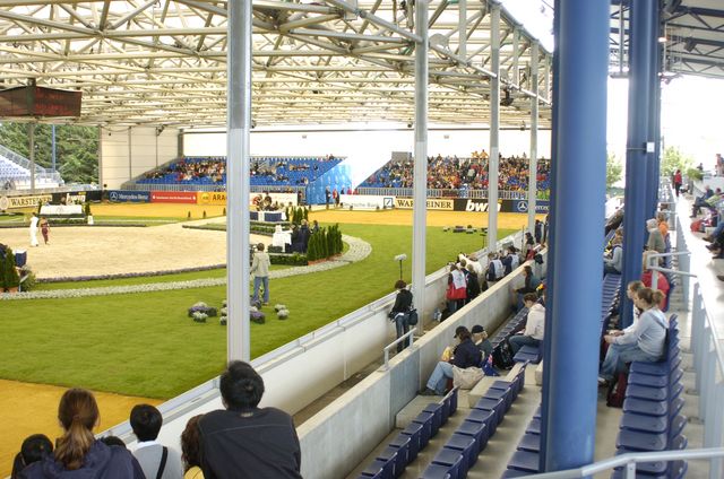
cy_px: 240
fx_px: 843
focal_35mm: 42
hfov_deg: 46.5
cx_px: 362
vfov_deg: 31.8
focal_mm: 28
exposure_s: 1/100
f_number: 3.5
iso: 320
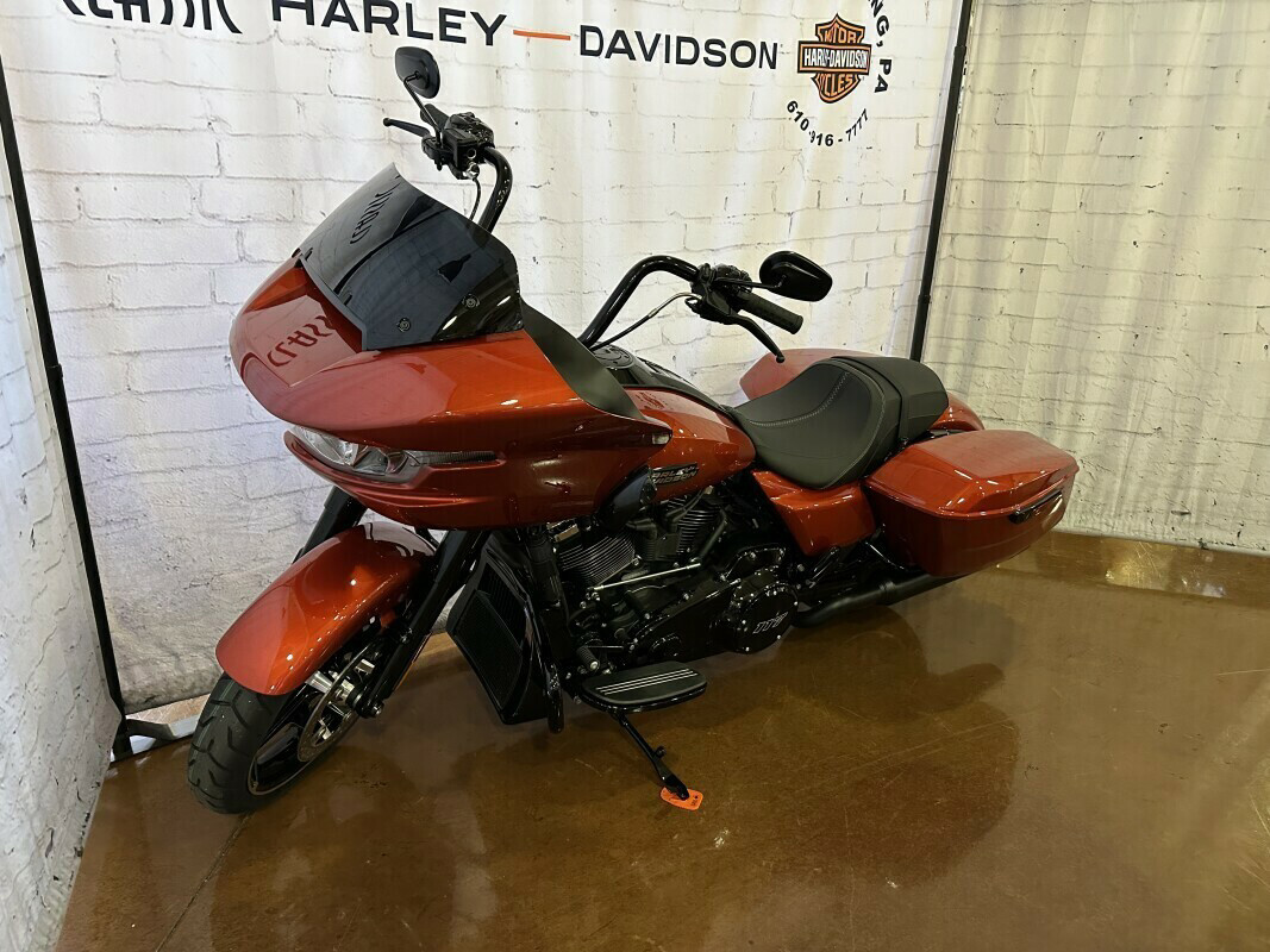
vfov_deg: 56.8
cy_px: 476
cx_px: 635
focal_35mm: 24
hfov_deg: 71.6
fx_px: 880
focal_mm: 6.86
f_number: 1.78
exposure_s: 1/60
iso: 500
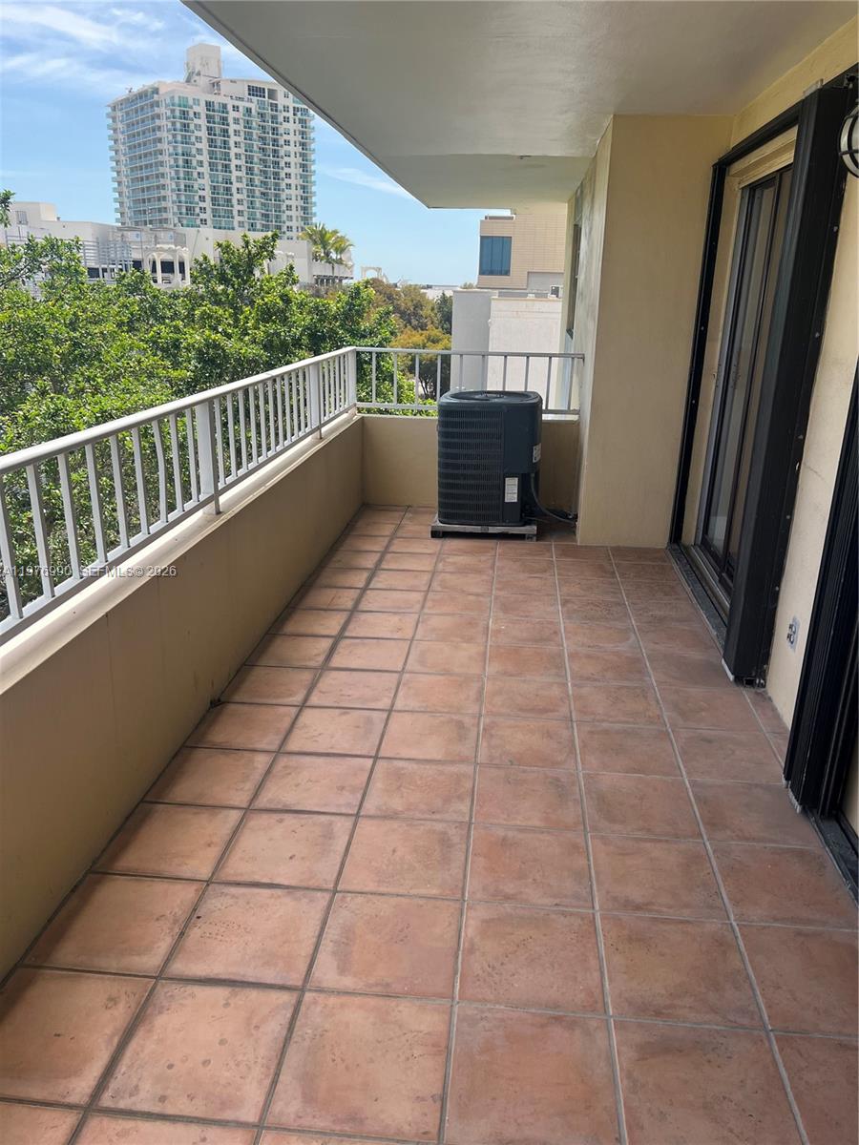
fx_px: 860
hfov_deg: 53.1
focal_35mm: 26
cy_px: 572
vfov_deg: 67.3
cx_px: 430
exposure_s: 1/1431
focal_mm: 5.7
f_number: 1.5
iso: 50
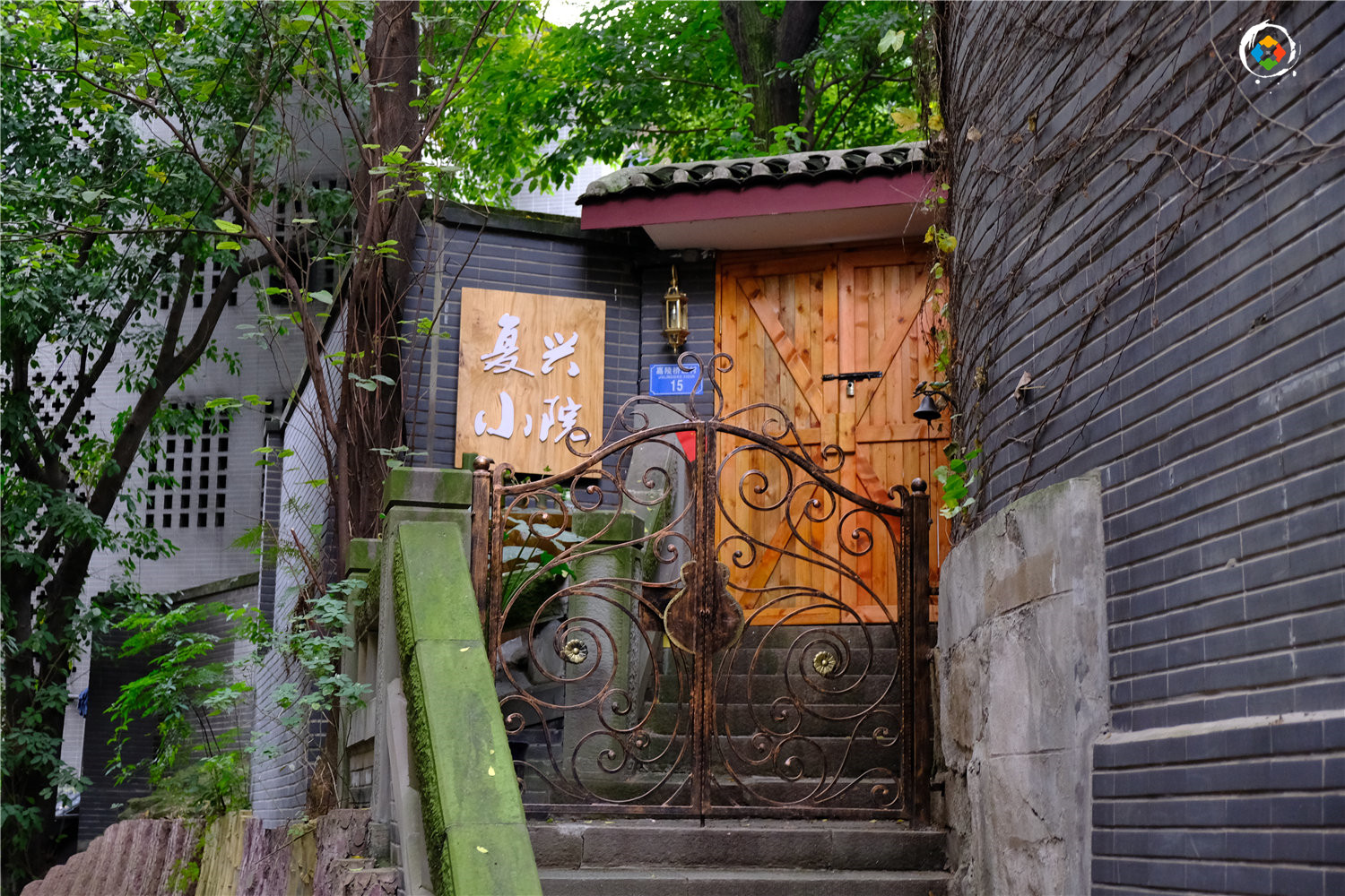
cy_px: 448
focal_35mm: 47
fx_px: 1756
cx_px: 672
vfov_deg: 28.6
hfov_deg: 41.9
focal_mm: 31.5
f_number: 3.6
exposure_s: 1/10
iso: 1600
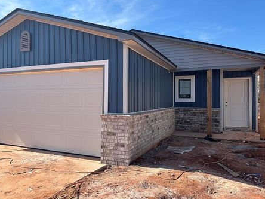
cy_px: 94
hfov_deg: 65.2
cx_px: 123
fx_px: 207
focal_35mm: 27
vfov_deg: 51.3
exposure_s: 1/4184
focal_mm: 6.86
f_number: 1.78
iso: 80
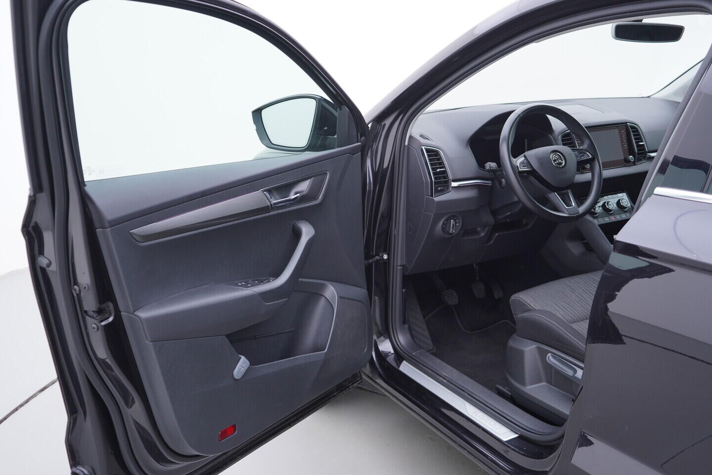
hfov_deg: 53.1
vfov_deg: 36.9
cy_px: 238
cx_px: 356
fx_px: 712
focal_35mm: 36
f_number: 3.2
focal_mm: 24
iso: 125
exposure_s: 1/50
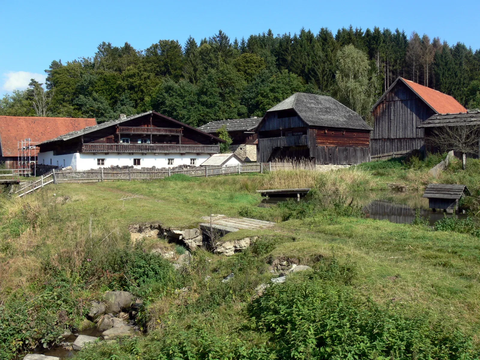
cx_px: 240
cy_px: 180
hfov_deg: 52.6
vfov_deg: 40.7
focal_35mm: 35
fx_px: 485
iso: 80
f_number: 5.6
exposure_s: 1/250
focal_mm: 7.4
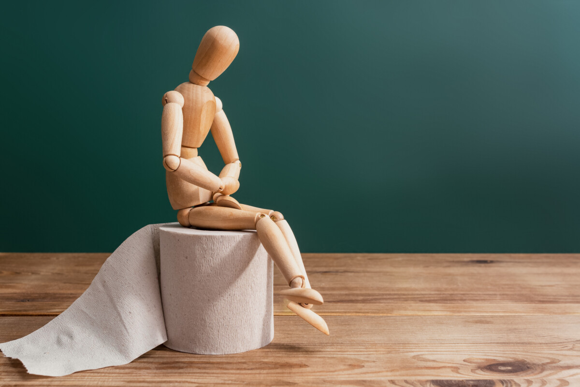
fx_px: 725
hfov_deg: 43.6
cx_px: 290
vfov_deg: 29.9
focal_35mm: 45
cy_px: 194
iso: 100
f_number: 7.1
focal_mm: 30
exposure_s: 2
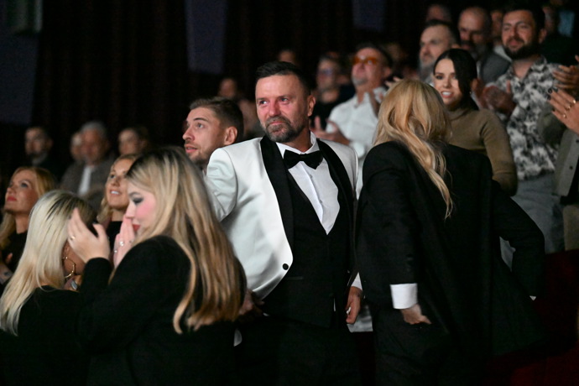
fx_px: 2010
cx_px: 290
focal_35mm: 125
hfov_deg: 16.4
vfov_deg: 11.0
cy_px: 193
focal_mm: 125
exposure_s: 1/60
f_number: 2.8
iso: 32000
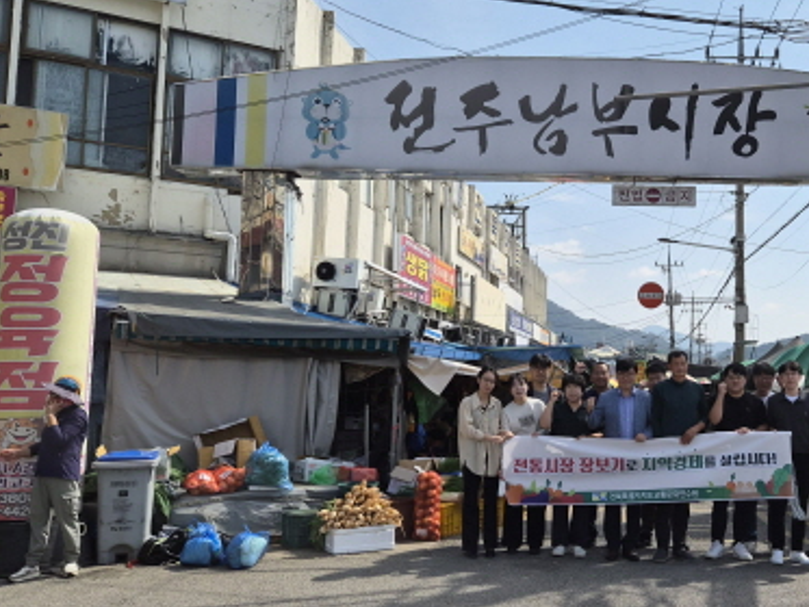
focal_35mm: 37
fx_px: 865
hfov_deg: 48.7
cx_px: 579
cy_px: 317
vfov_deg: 38.7
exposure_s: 1/6576
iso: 80
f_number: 1.8
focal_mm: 5.4
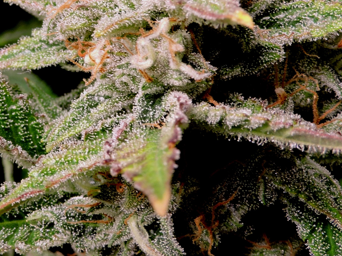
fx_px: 1047
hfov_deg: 18.3
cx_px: 42
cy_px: 45
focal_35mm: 106
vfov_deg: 13.9
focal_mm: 7.1
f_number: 4.7
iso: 100
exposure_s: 1/30
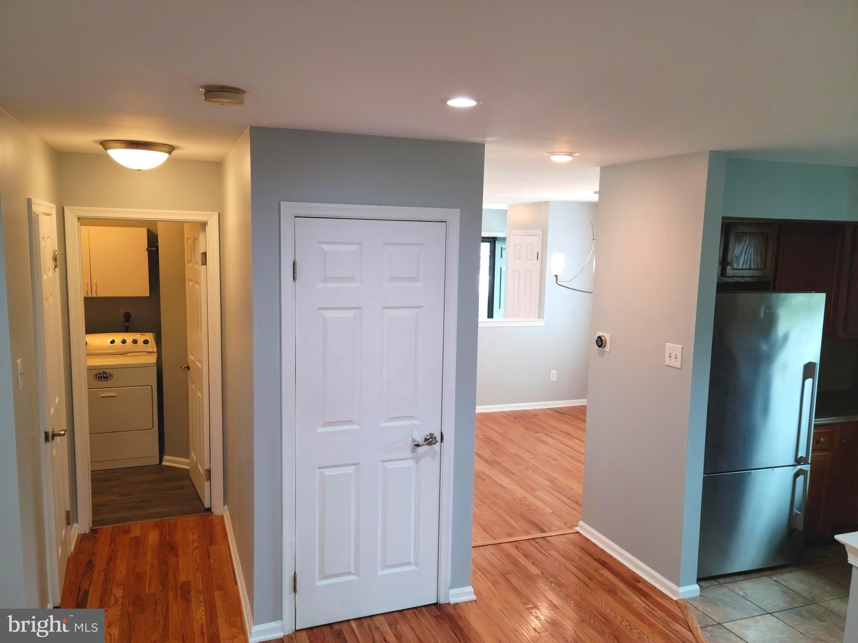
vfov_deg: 49.7
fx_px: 694
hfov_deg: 63.4
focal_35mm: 28
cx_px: 429
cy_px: 322
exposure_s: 1/59
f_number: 2
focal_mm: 5.9
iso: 160
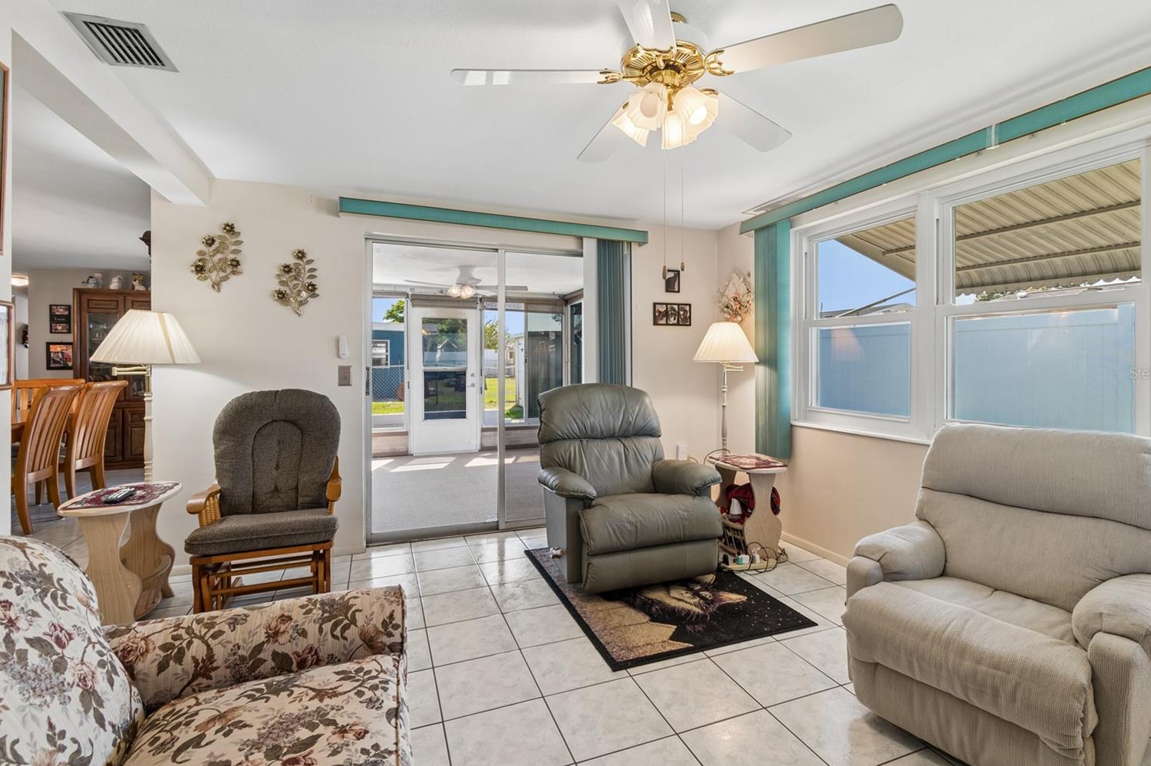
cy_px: 373
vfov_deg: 73.7
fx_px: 511
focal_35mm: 16
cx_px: 584
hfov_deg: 96.7
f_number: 7.1
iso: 100
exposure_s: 1/8
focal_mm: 10
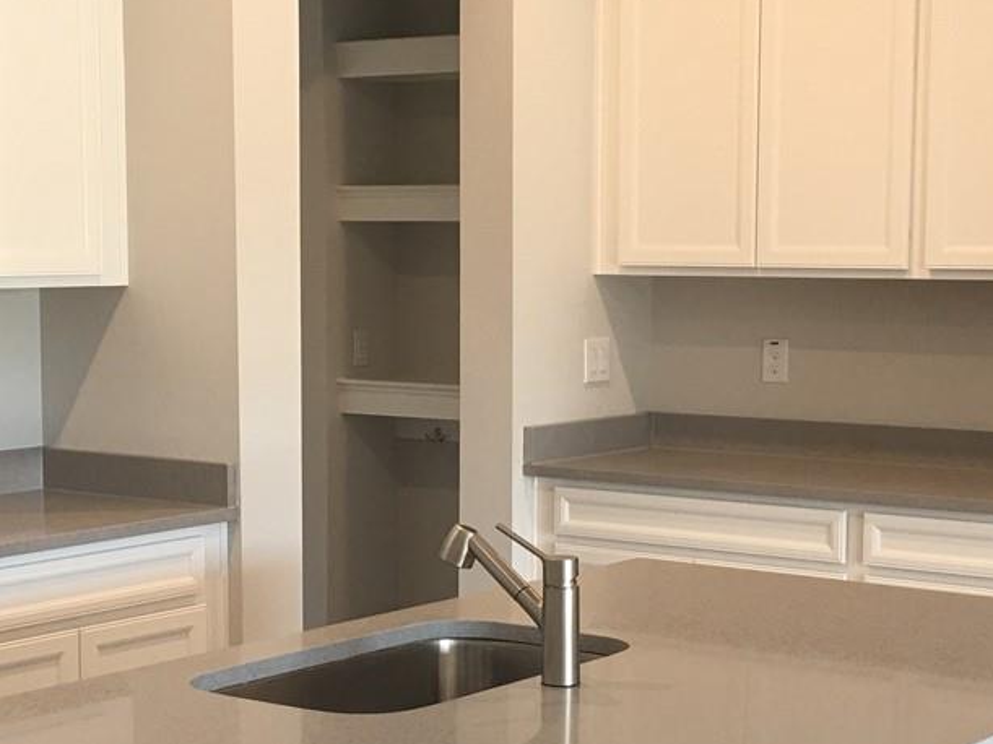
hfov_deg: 25.7
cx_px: 466
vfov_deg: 19.3
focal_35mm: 76
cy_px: 521
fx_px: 2180
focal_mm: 4.15
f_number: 2.2
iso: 25
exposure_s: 1/15
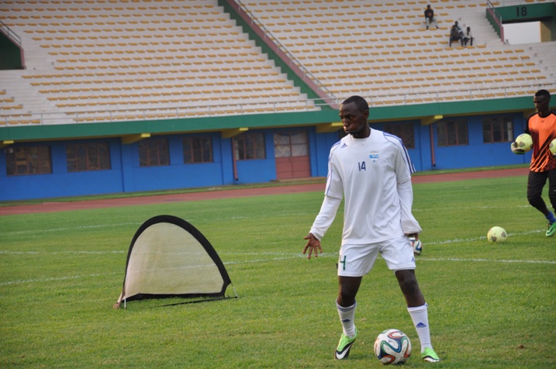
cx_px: 278
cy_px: 184
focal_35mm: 158
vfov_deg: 8.7
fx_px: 2429
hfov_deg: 13.1
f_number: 5.6
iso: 500
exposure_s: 1/250
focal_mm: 105
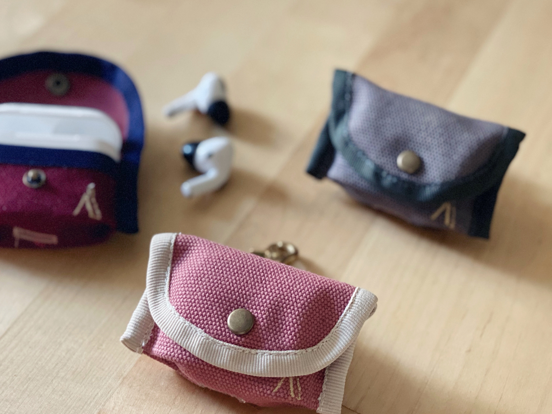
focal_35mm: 63
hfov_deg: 30.6
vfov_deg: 23.3
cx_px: 219
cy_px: 212
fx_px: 1005
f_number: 2
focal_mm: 6
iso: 400
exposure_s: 1/35
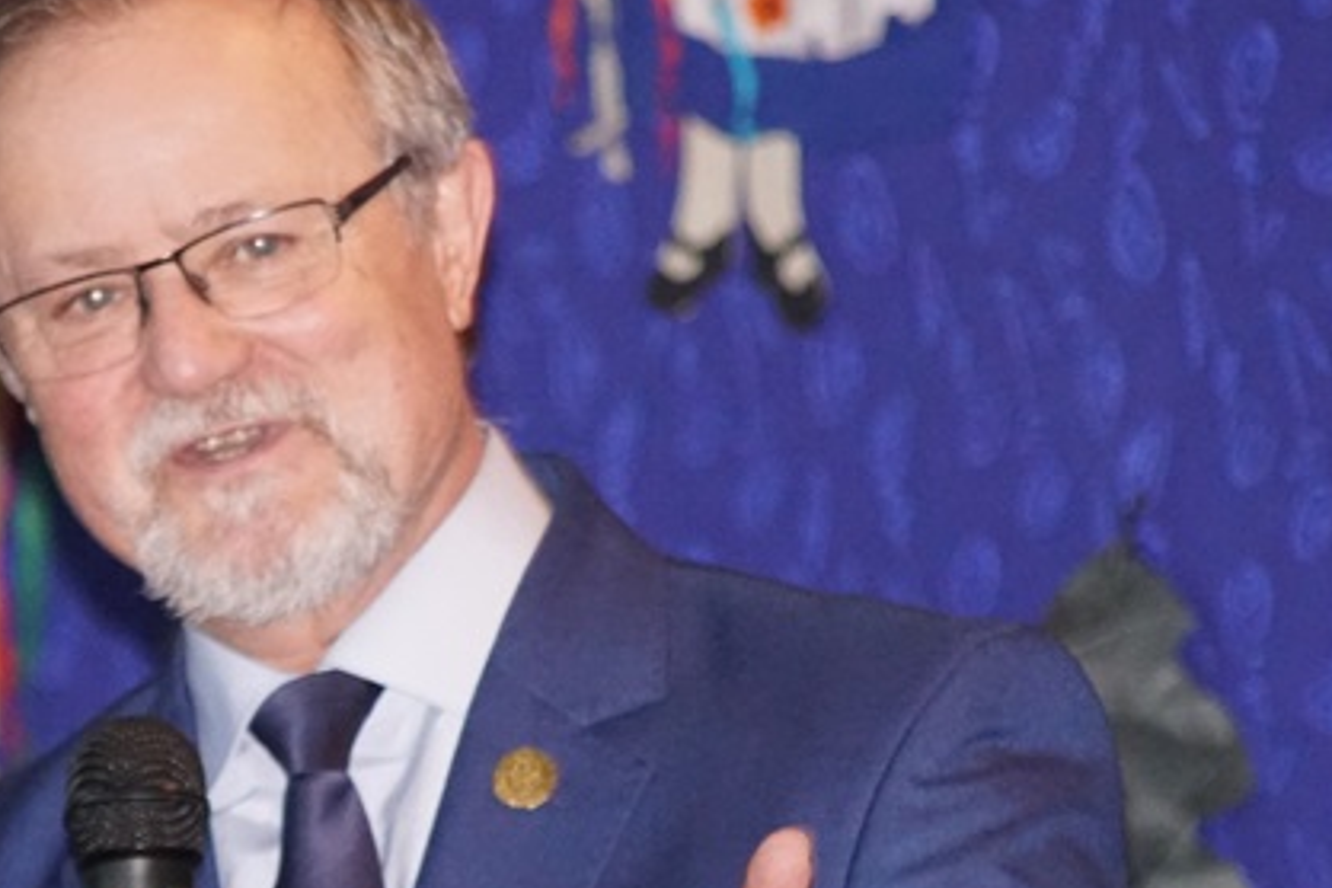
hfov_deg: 3.6
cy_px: 775
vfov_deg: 2.4
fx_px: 21310
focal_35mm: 576
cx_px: 300
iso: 3200
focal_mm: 160
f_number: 6.3
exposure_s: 1/60
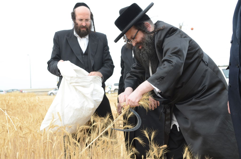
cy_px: 80
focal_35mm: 46
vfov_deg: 28.8
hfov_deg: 42.4
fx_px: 311
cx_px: 120
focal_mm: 31
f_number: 5.6
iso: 320
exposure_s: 1/320
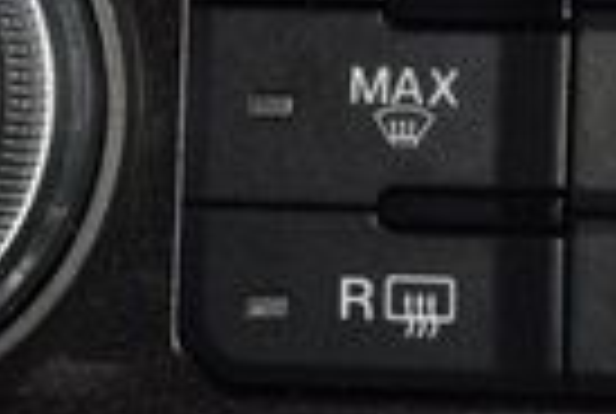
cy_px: 227
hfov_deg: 4.2
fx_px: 8386
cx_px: 773
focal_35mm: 489
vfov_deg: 2.8
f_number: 8
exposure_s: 1/125
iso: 100
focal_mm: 70
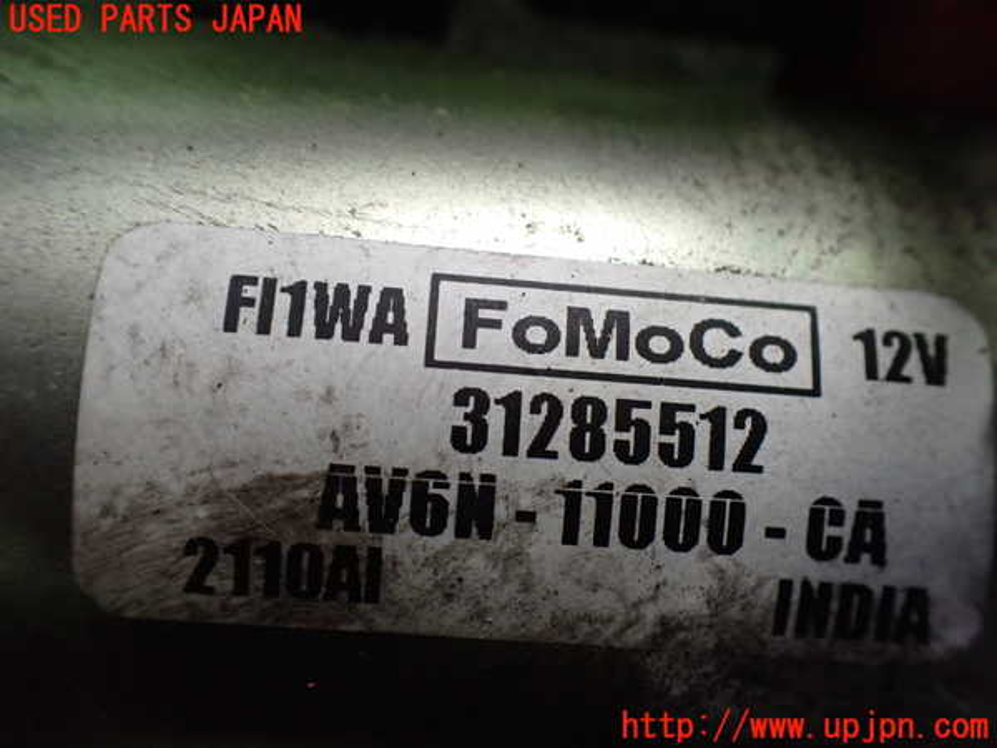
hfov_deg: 60.0
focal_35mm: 30
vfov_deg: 46.8
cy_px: 374
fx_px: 864
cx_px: 498
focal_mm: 5.4
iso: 800
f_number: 2.3
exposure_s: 1/50
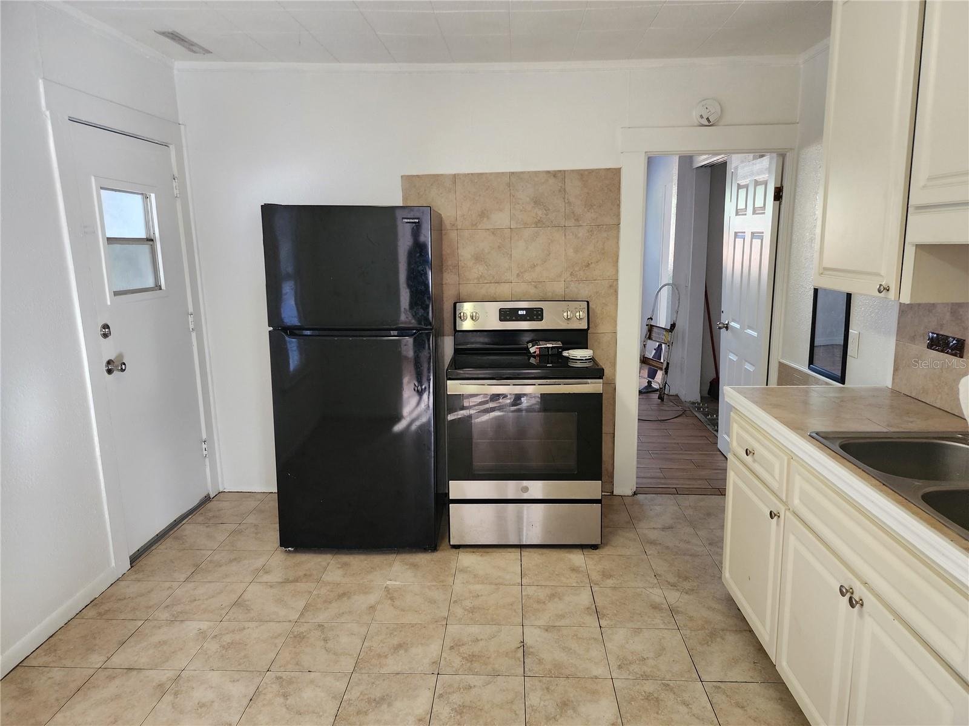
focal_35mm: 23
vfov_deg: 58.9
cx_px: 484
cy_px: 363
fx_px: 644
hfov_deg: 73.9
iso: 500
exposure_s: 1/120
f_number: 1.8
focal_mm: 6.4
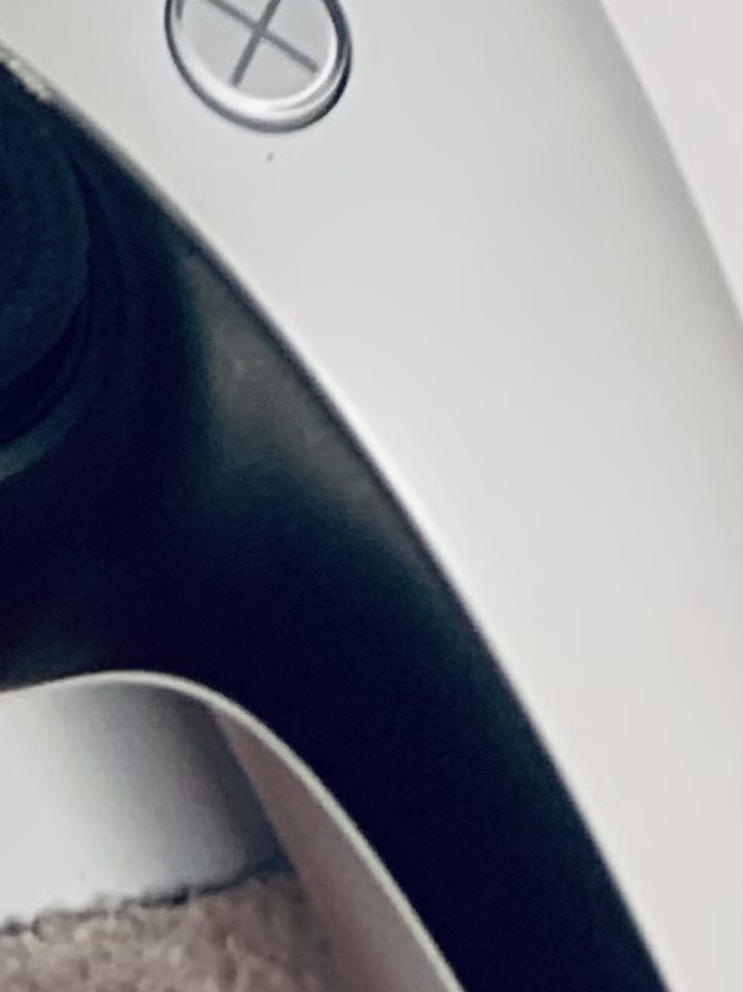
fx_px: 4638
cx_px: -1060
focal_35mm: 162
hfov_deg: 8.4
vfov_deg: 9.4
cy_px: -2044
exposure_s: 1/121
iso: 50
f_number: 1.8
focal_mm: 4.25
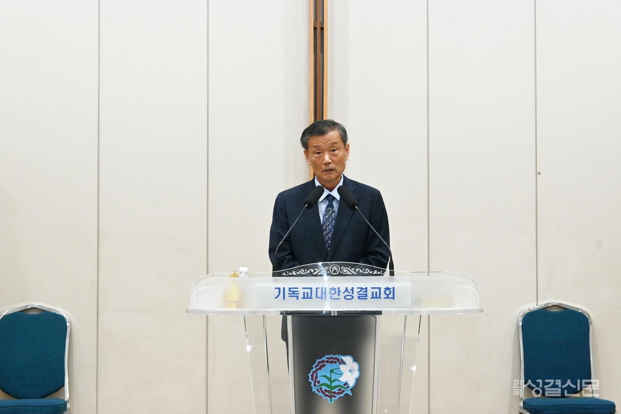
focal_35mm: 75
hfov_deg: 27.0
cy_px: 207
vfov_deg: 18.2
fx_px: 1293
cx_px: 310
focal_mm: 50
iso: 1000
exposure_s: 1/60
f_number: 6.3
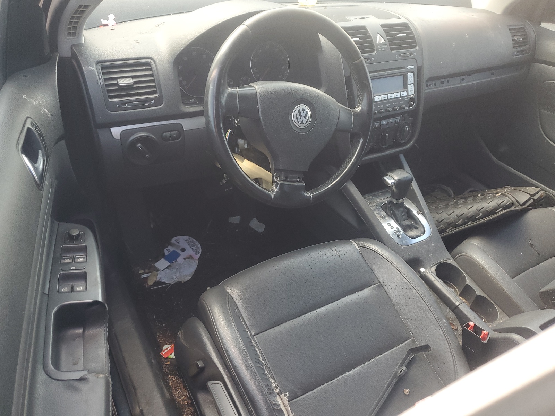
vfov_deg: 53.1
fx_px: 417
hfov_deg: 67.3
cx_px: 278
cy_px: 208
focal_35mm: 26
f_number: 1.5
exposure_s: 1/120
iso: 70
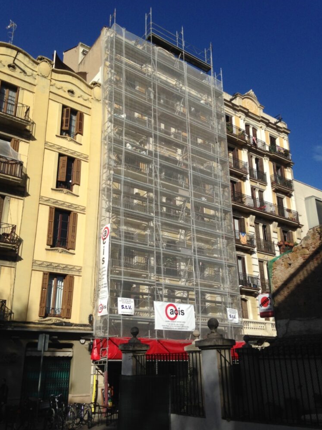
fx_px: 422
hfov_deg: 41.8
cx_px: 159
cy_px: 216
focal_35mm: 34
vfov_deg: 54.0
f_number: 2.4
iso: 50
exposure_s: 1/3195
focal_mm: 4.12
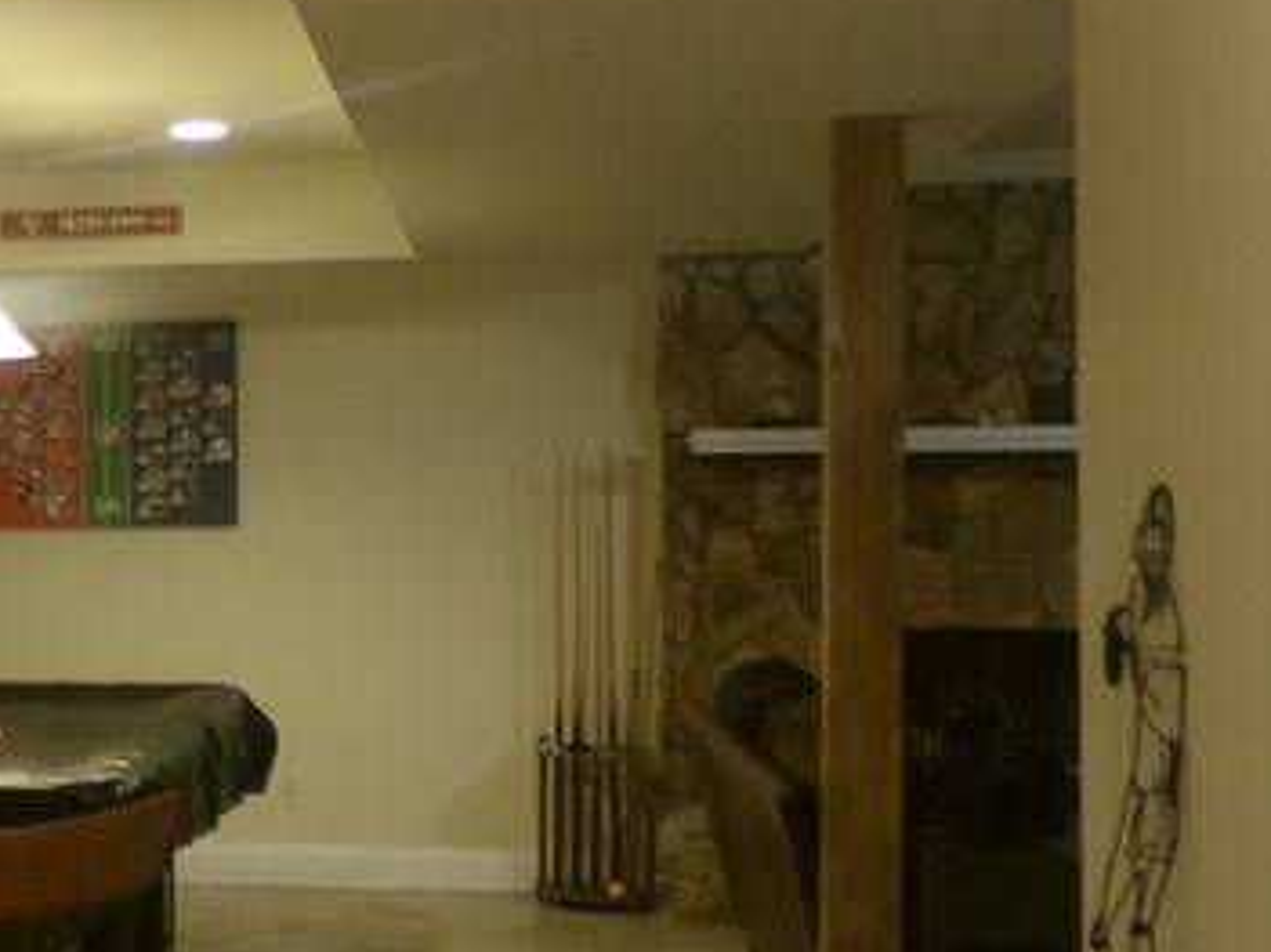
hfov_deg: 25.7
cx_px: -127
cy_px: 525
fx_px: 2569
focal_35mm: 70
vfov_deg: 21.0
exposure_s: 1/17
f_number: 3.7
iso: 342
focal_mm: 4.3
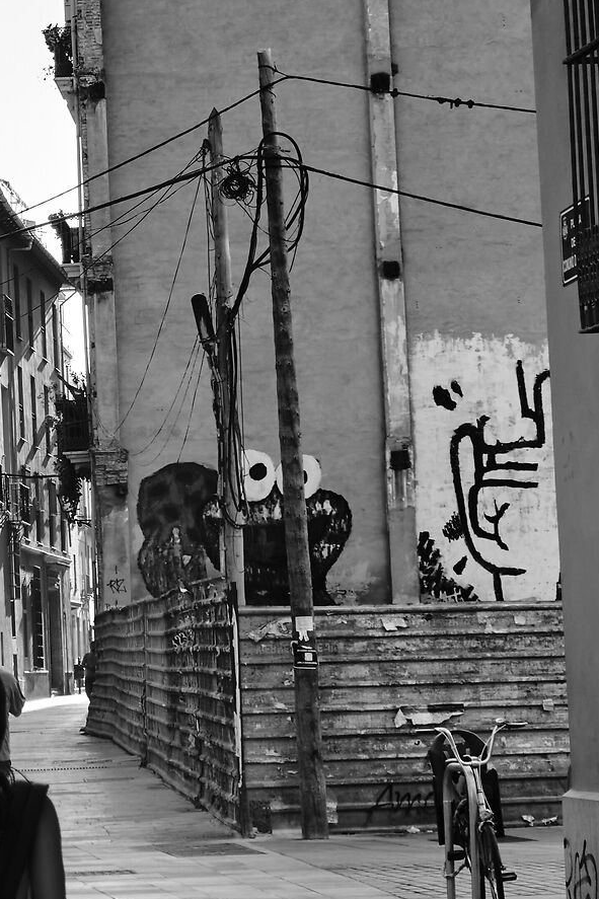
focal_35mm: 138
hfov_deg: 9.8
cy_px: 403
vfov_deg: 14.9
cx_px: -43
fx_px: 3445
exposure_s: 1/160
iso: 200
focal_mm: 34.3
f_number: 5
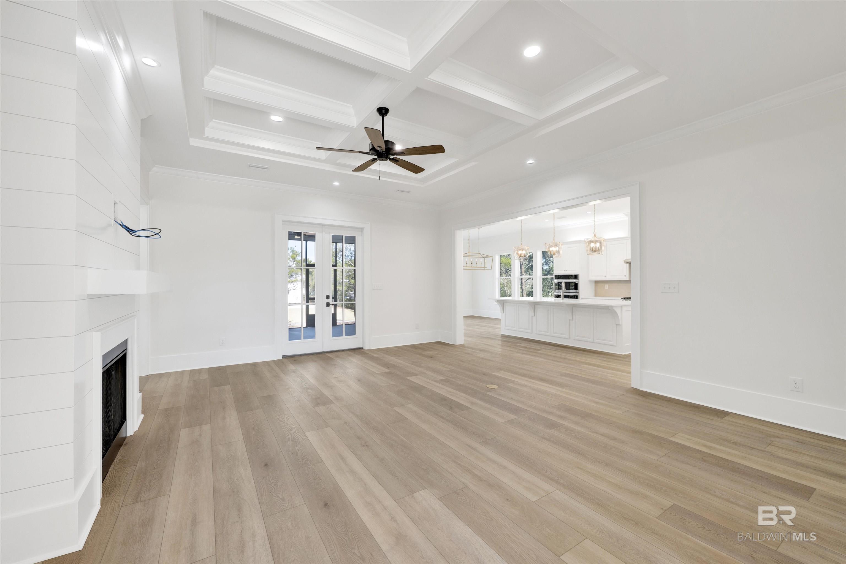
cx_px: 423
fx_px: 329
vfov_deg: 81.2
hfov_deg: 104.3
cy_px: 282
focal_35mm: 14
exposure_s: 1/20
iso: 500
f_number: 11
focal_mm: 14
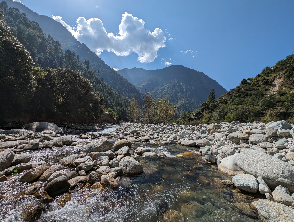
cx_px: 147
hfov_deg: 106.1
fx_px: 111
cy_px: 111
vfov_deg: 90.1
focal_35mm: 13
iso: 47
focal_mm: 1.95
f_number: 2.2
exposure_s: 1/3876
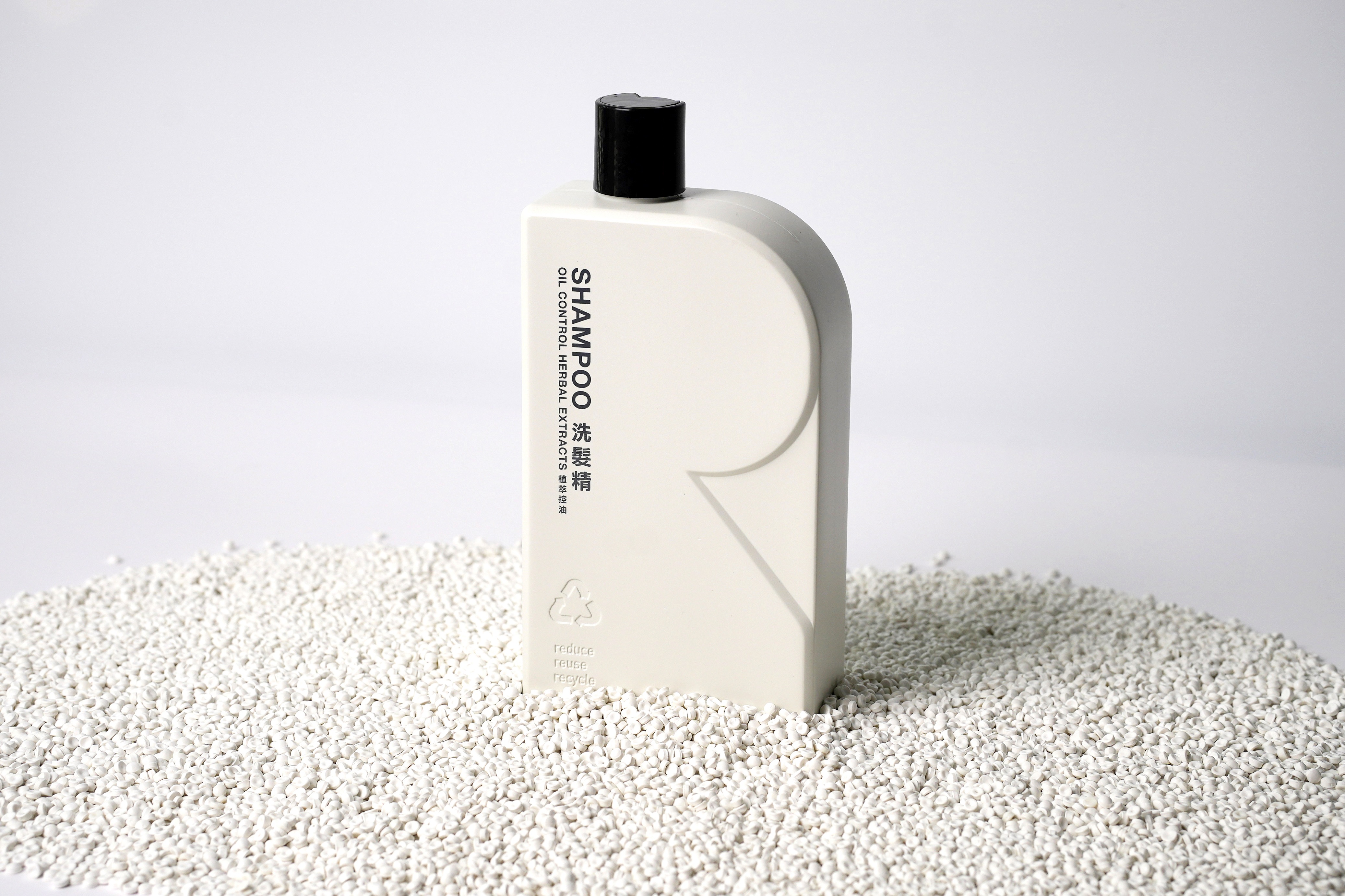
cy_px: 448
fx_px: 3138
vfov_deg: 16.3
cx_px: 672
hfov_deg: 24.2
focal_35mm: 84
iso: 100
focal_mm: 56
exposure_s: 1/100
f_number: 5.6
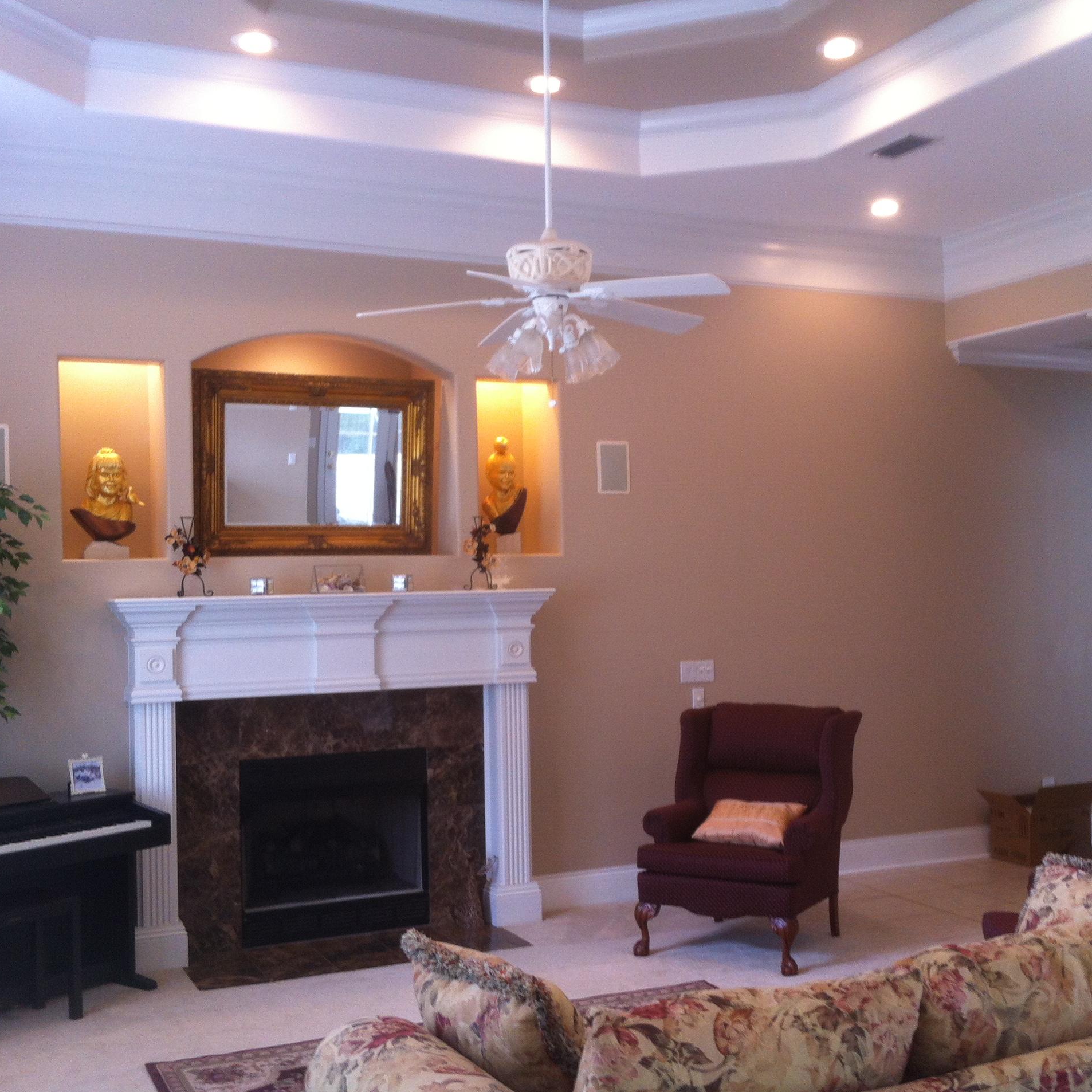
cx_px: 561
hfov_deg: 40.0
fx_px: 1499
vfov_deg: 40.0
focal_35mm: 42
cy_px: 553
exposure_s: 1/17
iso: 80
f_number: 2.8
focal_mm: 3.85
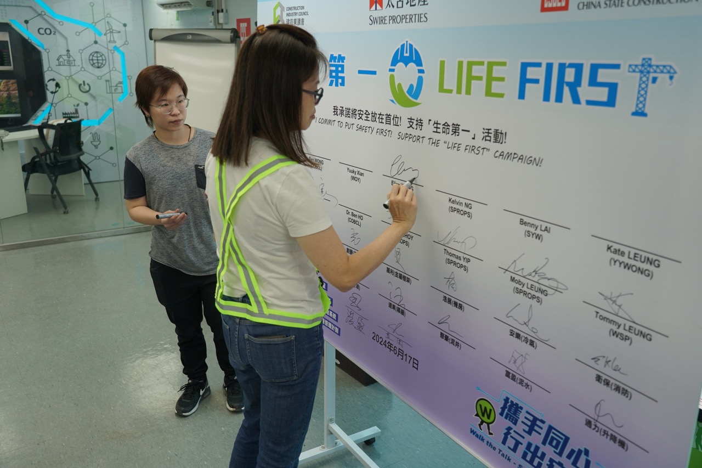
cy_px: 234
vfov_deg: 42.3
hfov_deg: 60.3
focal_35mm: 31
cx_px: 351
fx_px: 604
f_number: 4
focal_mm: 31
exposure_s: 1/160
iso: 250
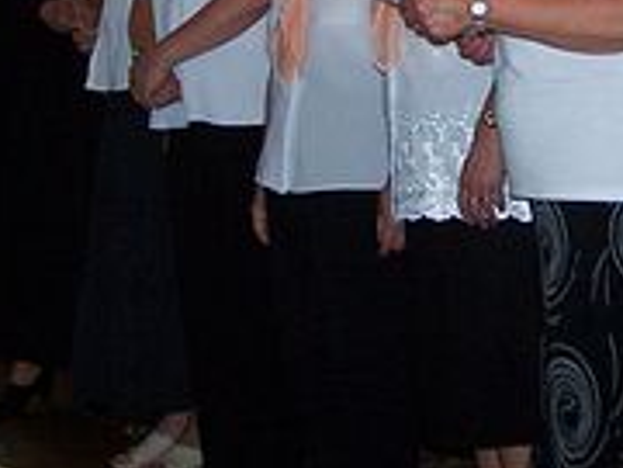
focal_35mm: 116
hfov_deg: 16.9
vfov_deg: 12.6
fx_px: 2088
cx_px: 415
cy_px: -35
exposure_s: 1/60
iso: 140
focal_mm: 6.3
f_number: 2.8
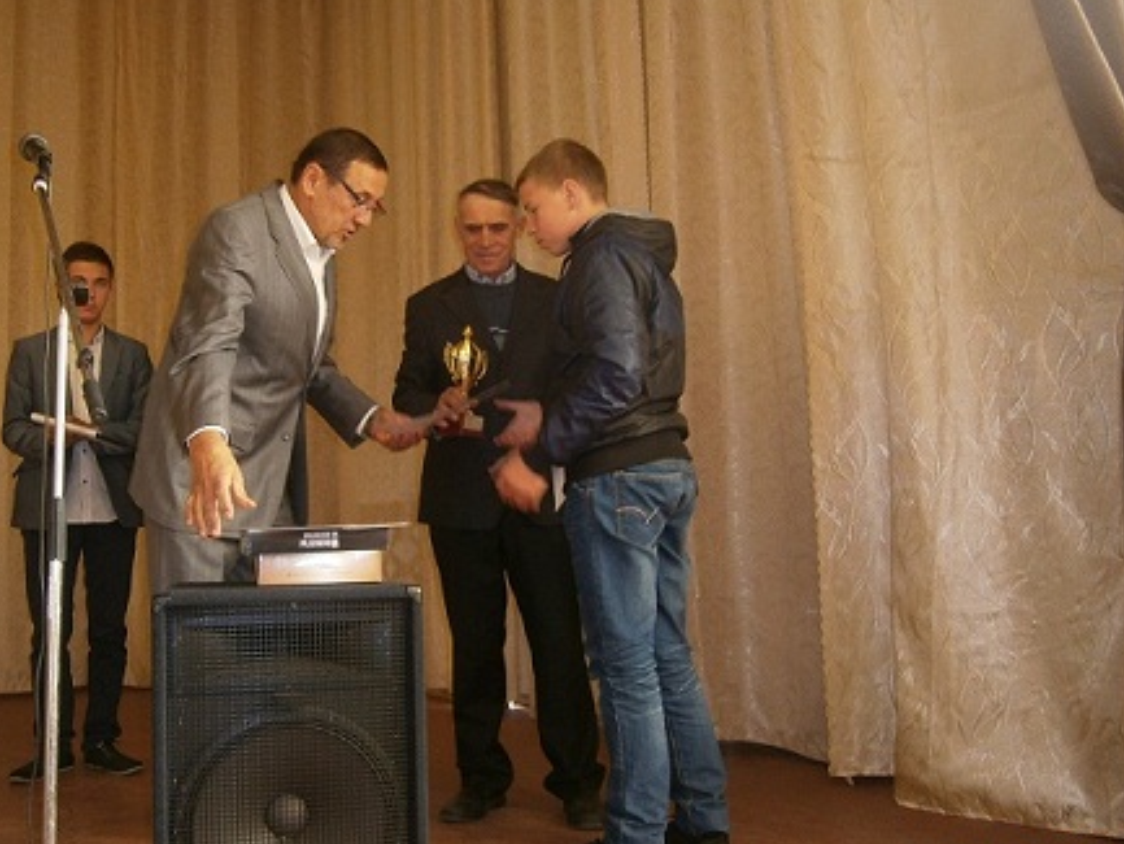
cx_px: 470
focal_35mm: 36
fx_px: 1169
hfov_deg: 51.1
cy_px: 410
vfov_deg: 39.7
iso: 125
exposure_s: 1/30
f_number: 2.8
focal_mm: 4.7
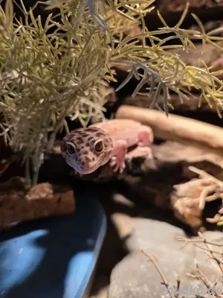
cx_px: 112
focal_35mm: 23
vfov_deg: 73.9
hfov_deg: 58.9
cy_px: 149
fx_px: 198
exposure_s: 1/100
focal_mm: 6.3
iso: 250
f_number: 1.7
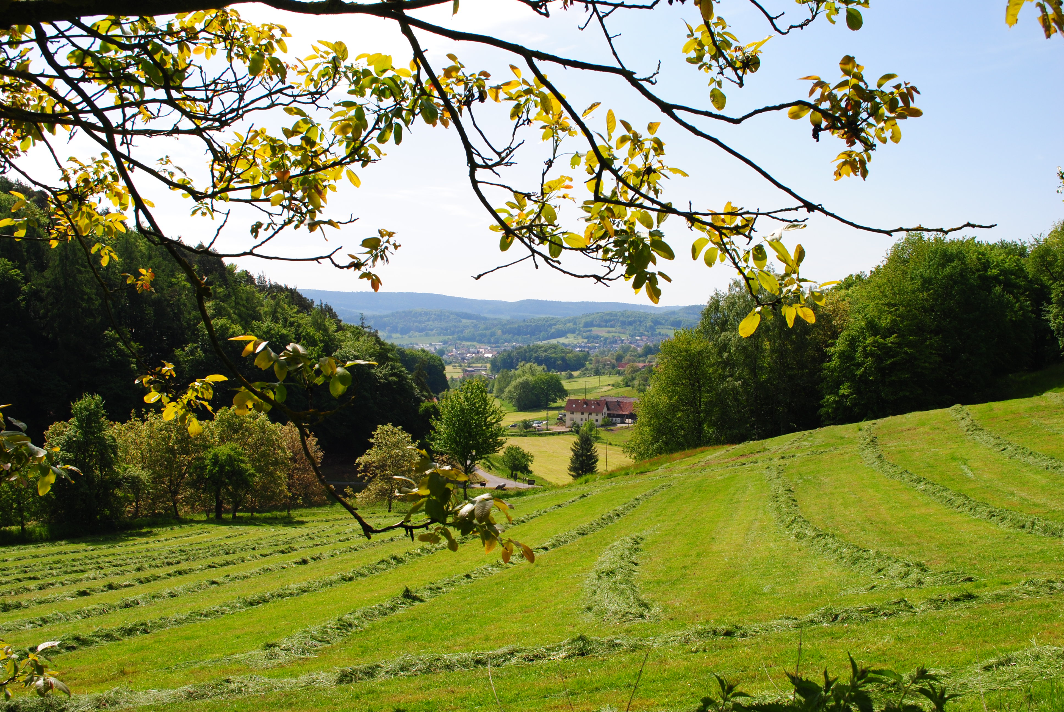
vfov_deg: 37.0
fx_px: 1065
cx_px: 532
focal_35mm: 36
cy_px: 356
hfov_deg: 53.1
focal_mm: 24
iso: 160
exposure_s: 1/250
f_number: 10
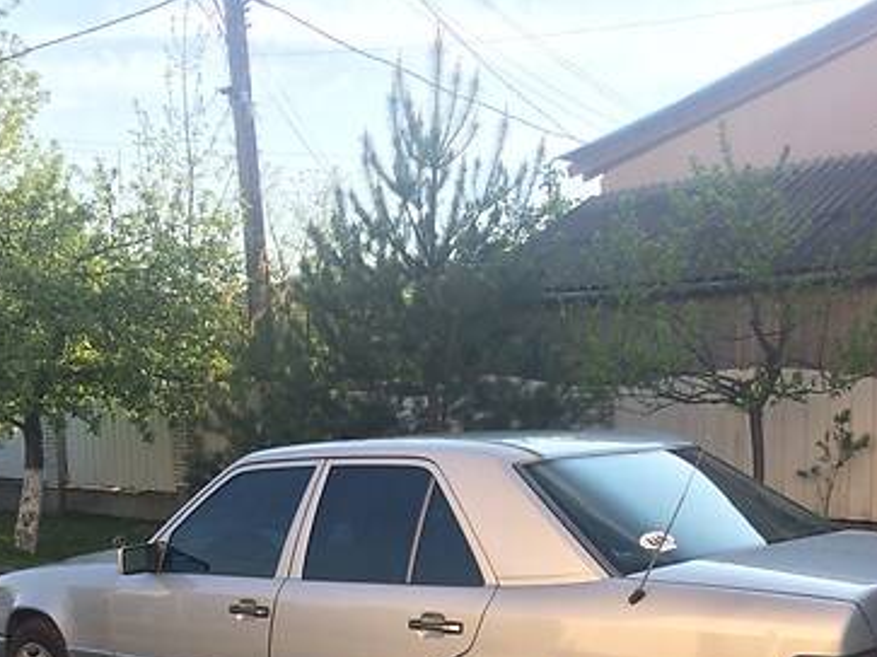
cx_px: 505
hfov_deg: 39.6
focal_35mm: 48
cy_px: 565
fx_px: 1216
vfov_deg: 29.3
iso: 32
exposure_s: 1/746
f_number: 2.2
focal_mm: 4.2
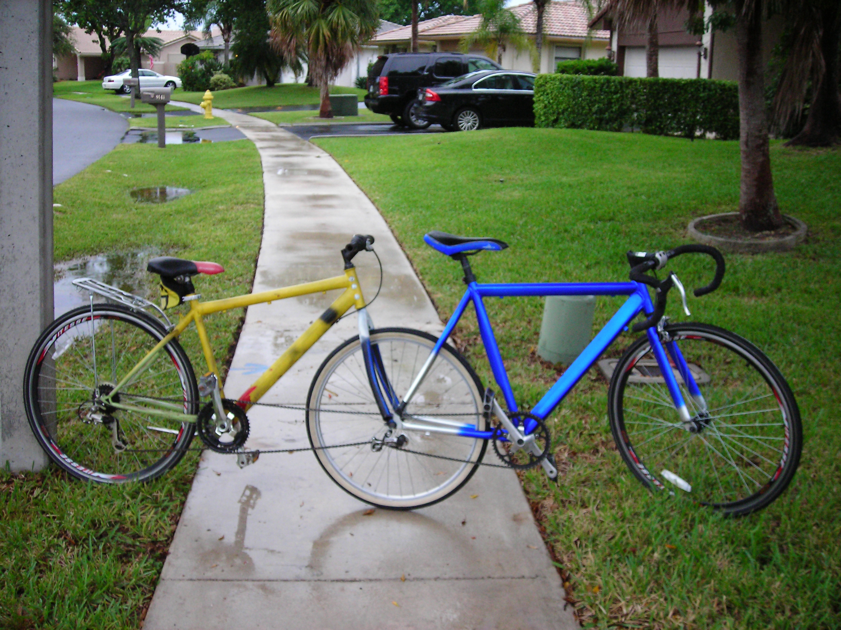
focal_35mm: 38
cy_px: 315
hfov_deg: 49.0
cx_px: 420
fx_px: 923
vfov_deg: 37.7
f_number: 3.2
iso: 200
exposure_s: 1/36.5
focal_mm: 6.3
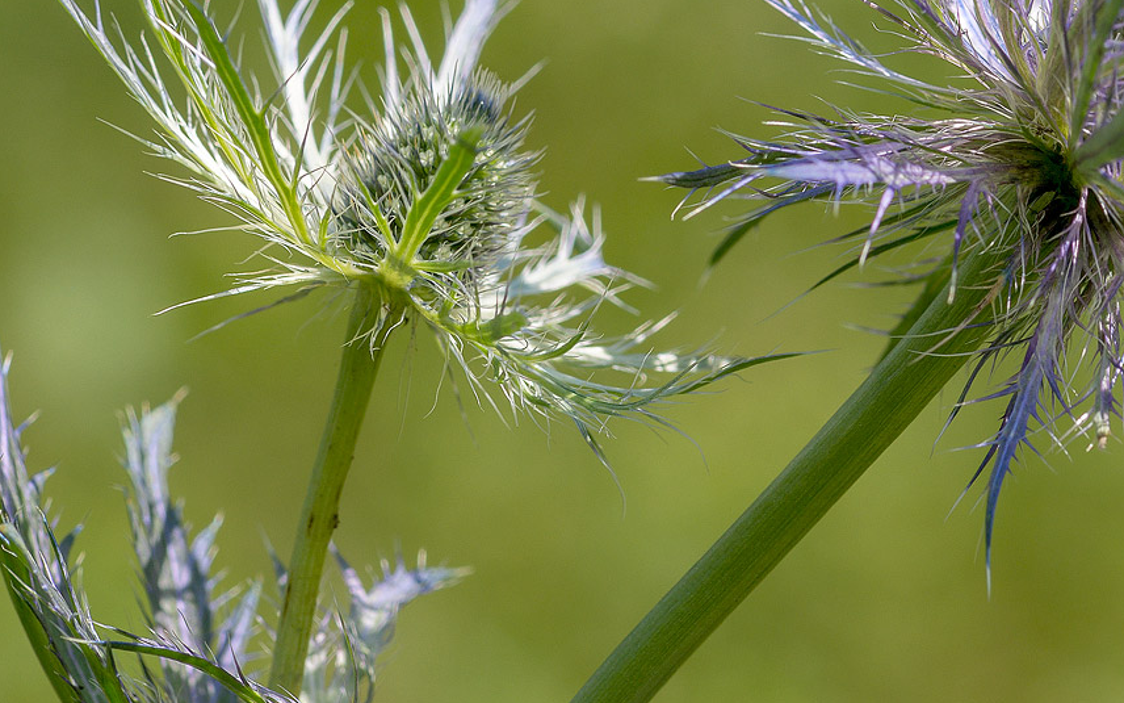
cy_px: 90
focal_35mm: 250
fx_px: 7658
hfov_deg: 8.4
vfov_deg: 5.2
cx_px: 922
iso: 200
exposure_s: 1/320
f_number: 11
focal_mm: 105
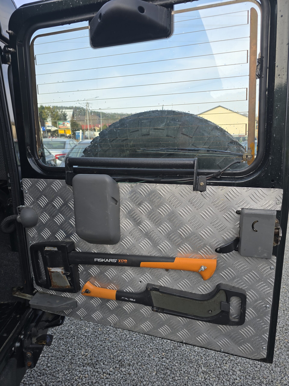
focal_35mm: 23
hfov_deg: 58.9
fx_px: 256
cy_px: 193
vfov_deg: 73.9
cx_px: 144
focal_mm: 6.3
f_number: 1.7
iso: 12
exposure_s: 1/197
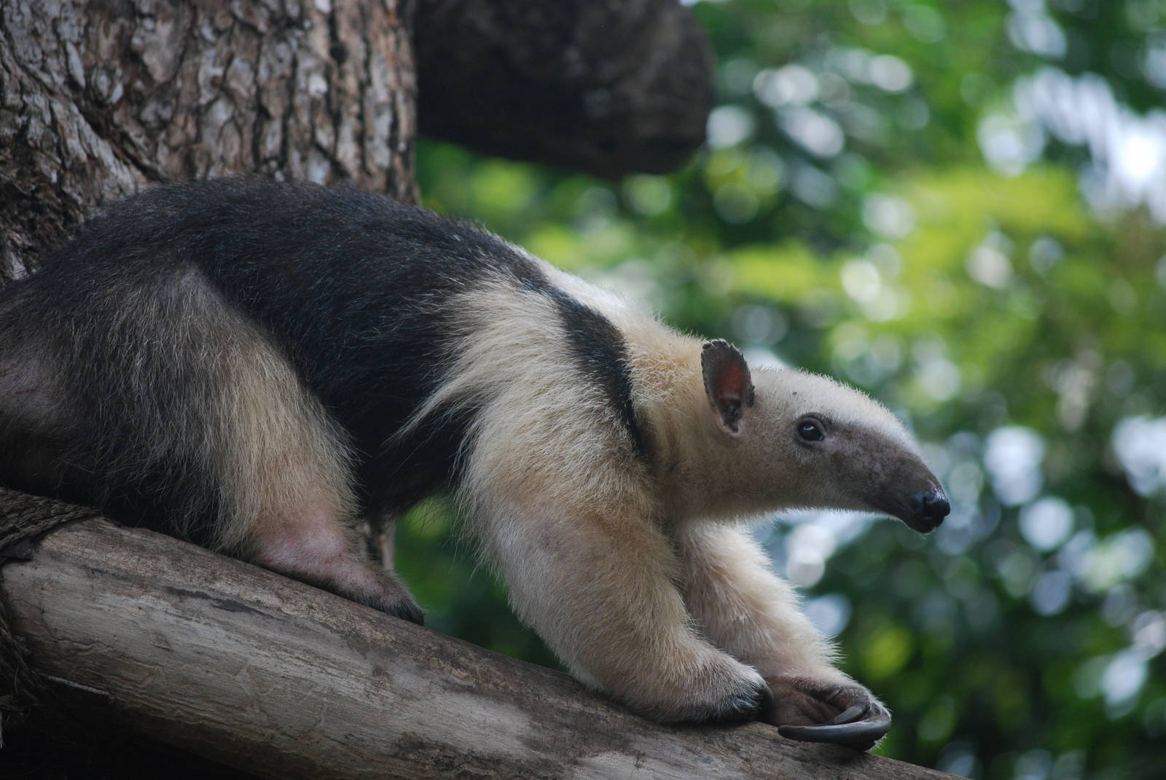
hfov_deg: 10.1
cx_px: 583
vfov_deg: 6.8
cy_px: 390
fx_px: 6566
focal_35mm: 202
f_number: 5
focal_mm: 135
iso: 400
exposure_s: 1/500
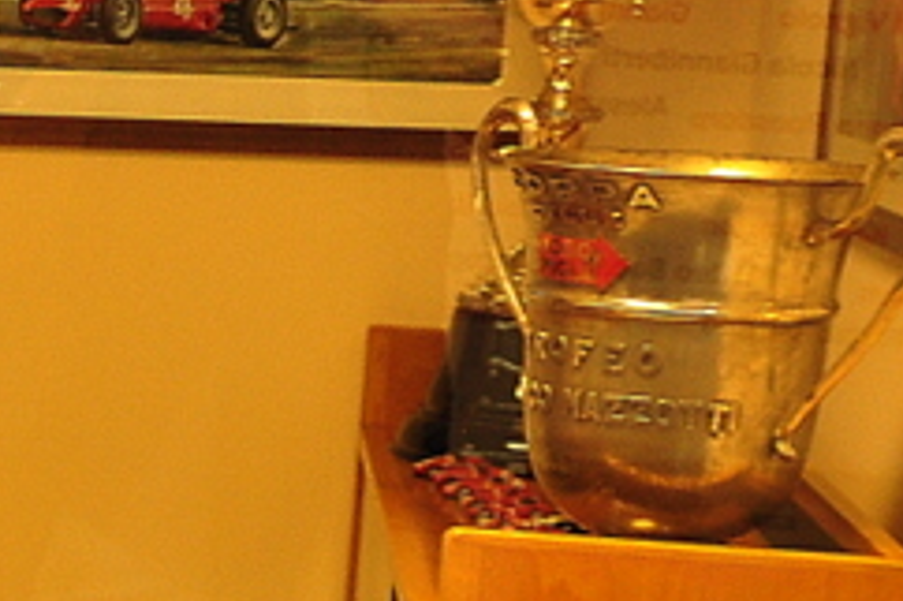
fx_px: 3359
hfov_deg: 13.8
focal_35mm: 134
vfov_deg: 10.1
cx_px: -679
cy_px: 730
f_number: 3.5
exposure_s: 1/30
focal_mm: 18
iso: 400
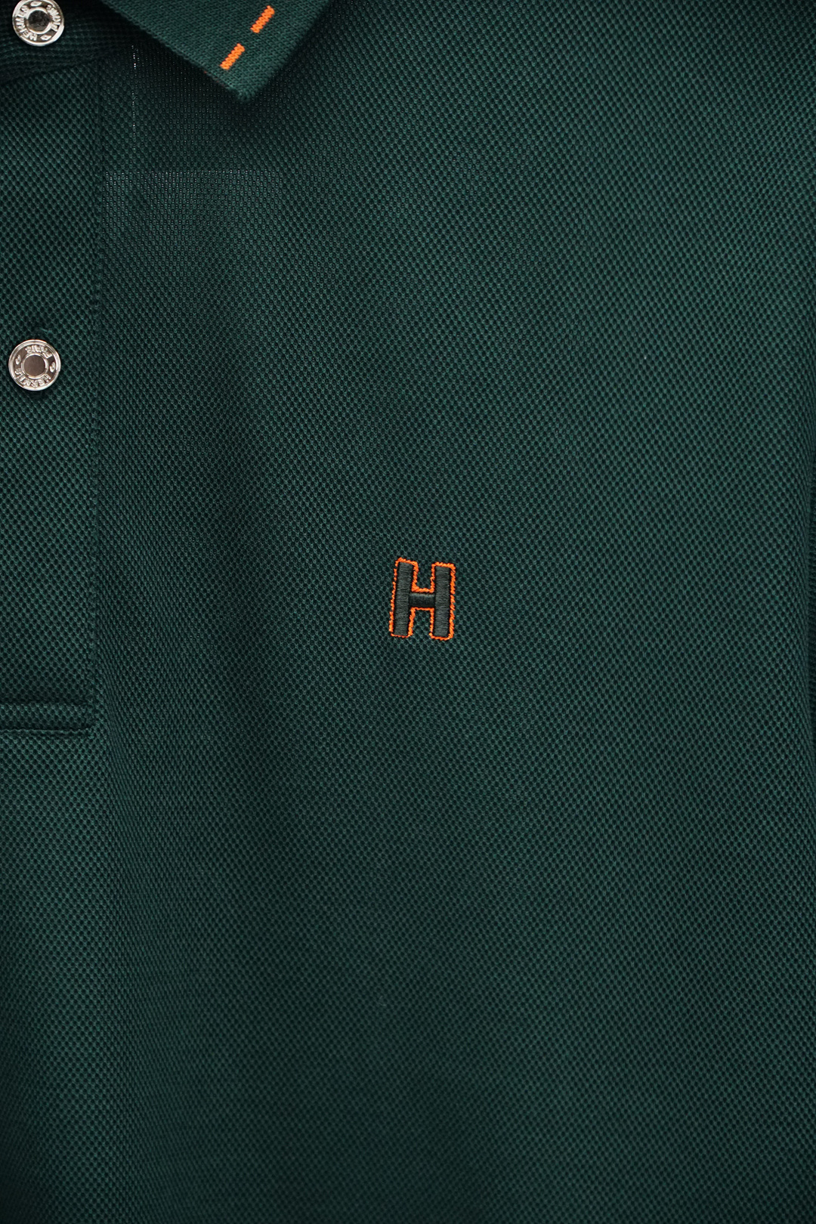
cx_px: 408
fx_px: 3570
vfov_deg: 19.5
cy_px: 612
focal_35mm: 105
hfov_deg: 13.0
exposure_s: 1/250
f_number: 4
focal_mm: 70
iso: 1000
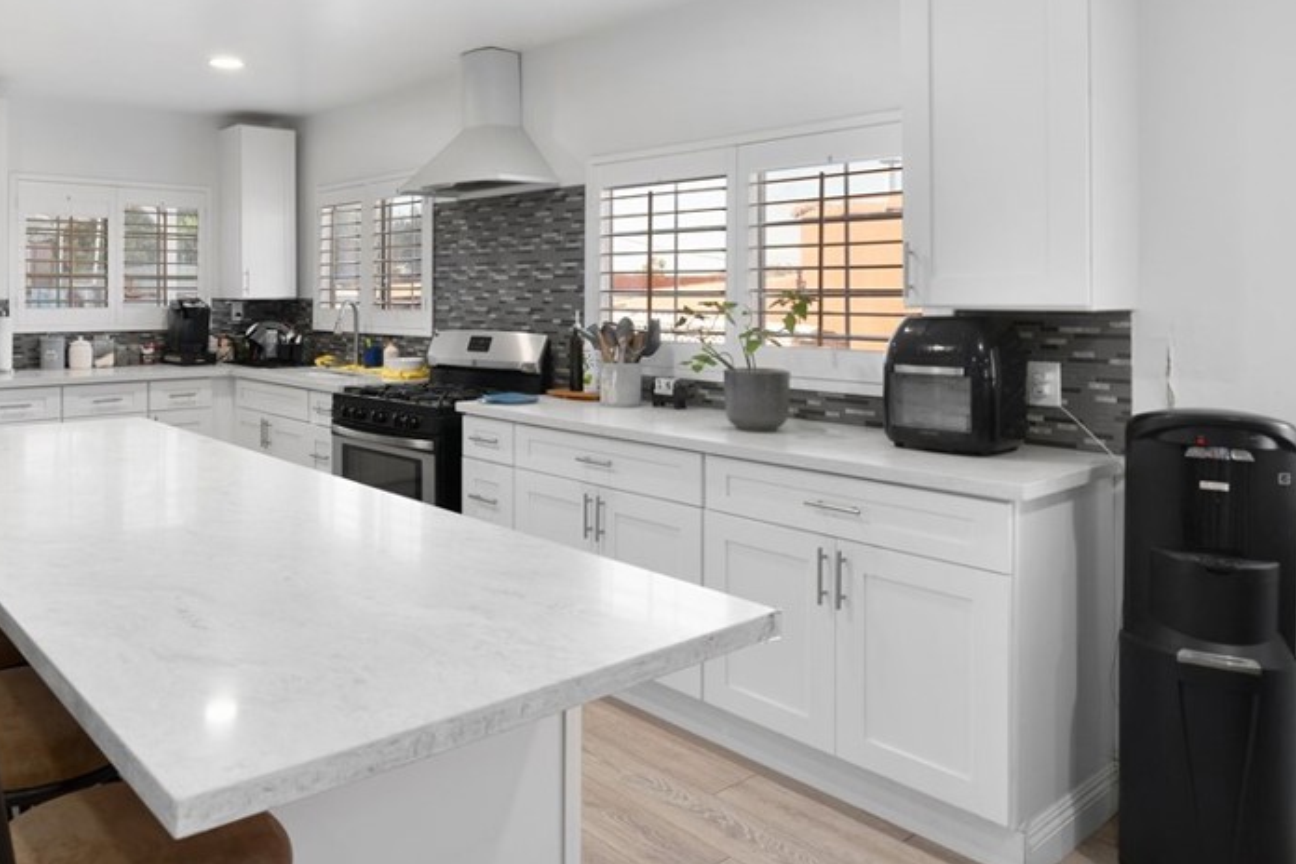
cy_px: 281
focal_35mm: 25
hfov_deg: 69.0
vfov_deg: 50.3
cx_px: 406
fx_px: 900
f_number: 5.6
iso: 250
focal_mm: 17
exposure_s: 1/4
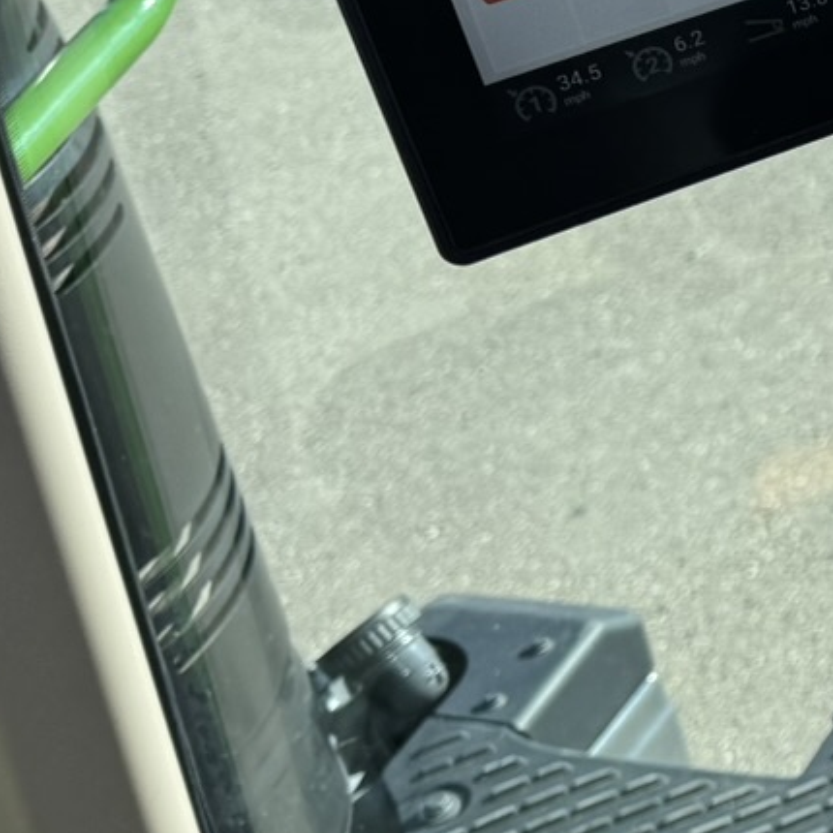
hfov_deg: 13.2
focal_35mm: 101
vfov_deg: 16.9
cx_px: 1959
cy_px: 25
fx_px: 2750
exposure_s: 1/1923
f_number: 1.78
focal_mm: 6.76
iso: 80
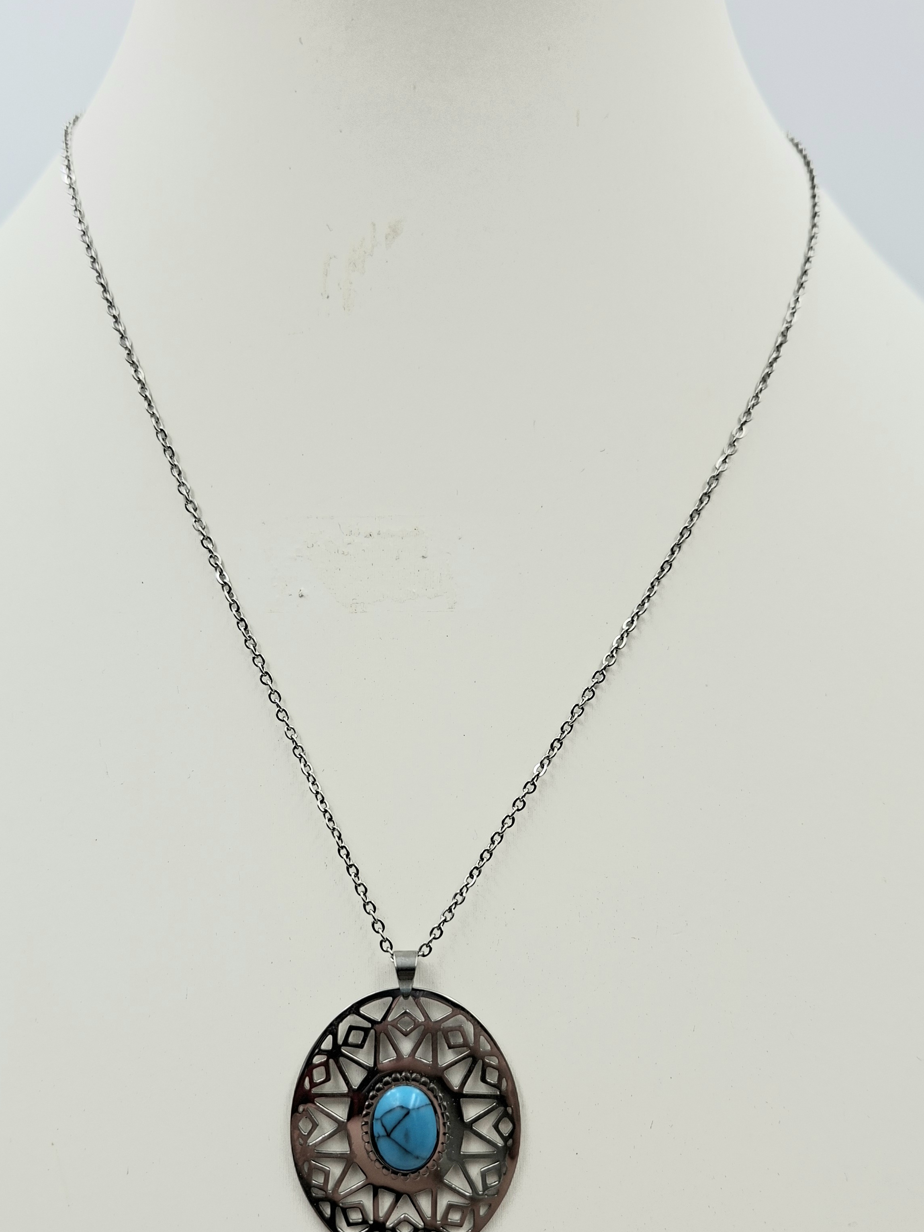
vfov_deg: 59.2
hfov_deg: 46.8
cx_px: 433
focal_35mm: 30
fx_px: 1068
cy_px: 768
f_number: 1.8
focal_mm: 5.54
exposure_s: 1/345
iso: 50
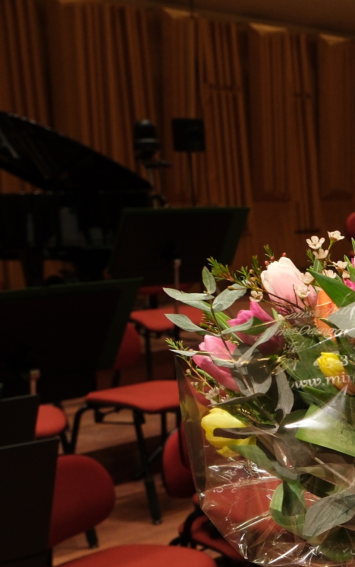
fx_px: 1053
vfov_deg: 30.0
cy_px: 382
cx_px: 750
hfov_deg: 14.9
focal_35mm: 68
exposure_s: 1/160
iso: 1250
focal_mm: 16
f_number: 4
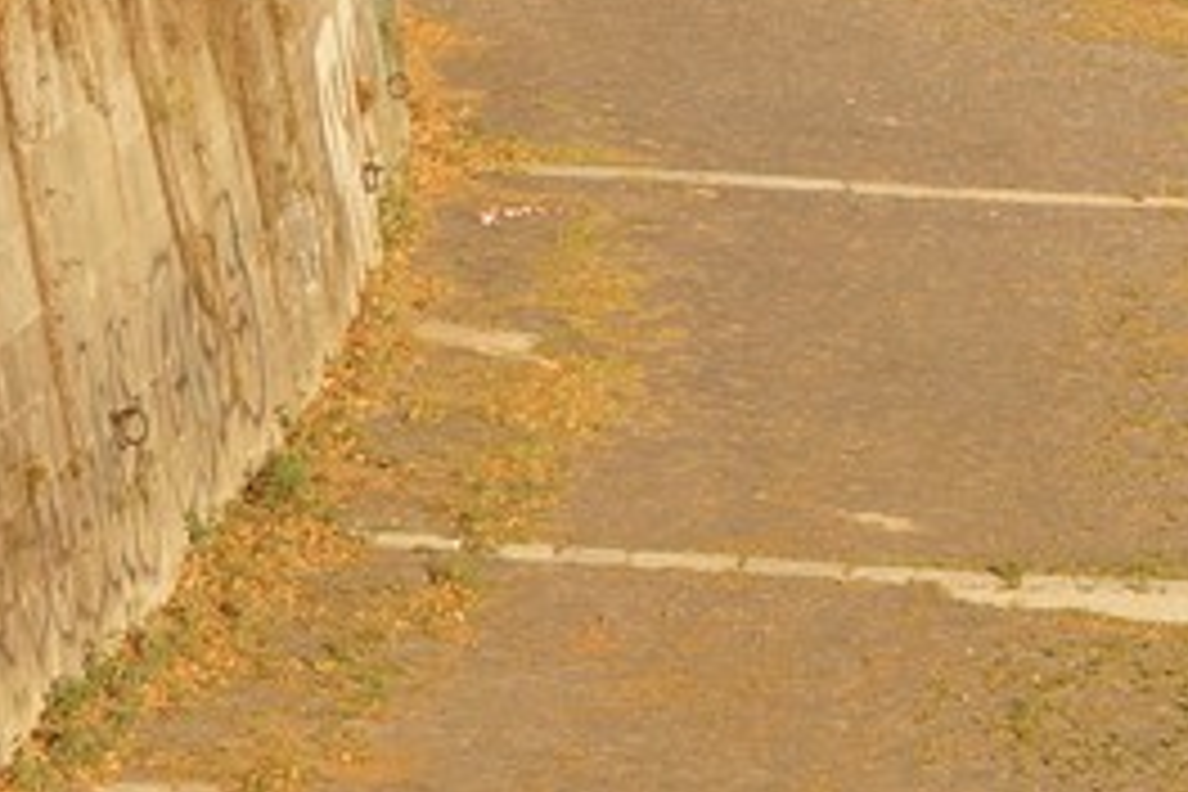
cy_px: 796
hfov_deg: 6.1
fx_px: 11063
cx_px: 1174
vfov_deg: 4.1
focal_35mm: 335
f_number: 5.6
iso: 100
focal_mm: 49
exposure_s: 1/320
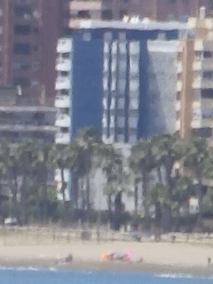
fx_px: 21134
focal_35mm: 2577
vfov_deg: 0.8
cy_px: 371
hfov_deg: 0.6
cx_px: -337
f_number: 5.5
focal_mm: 60
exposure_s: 1/500
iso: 80
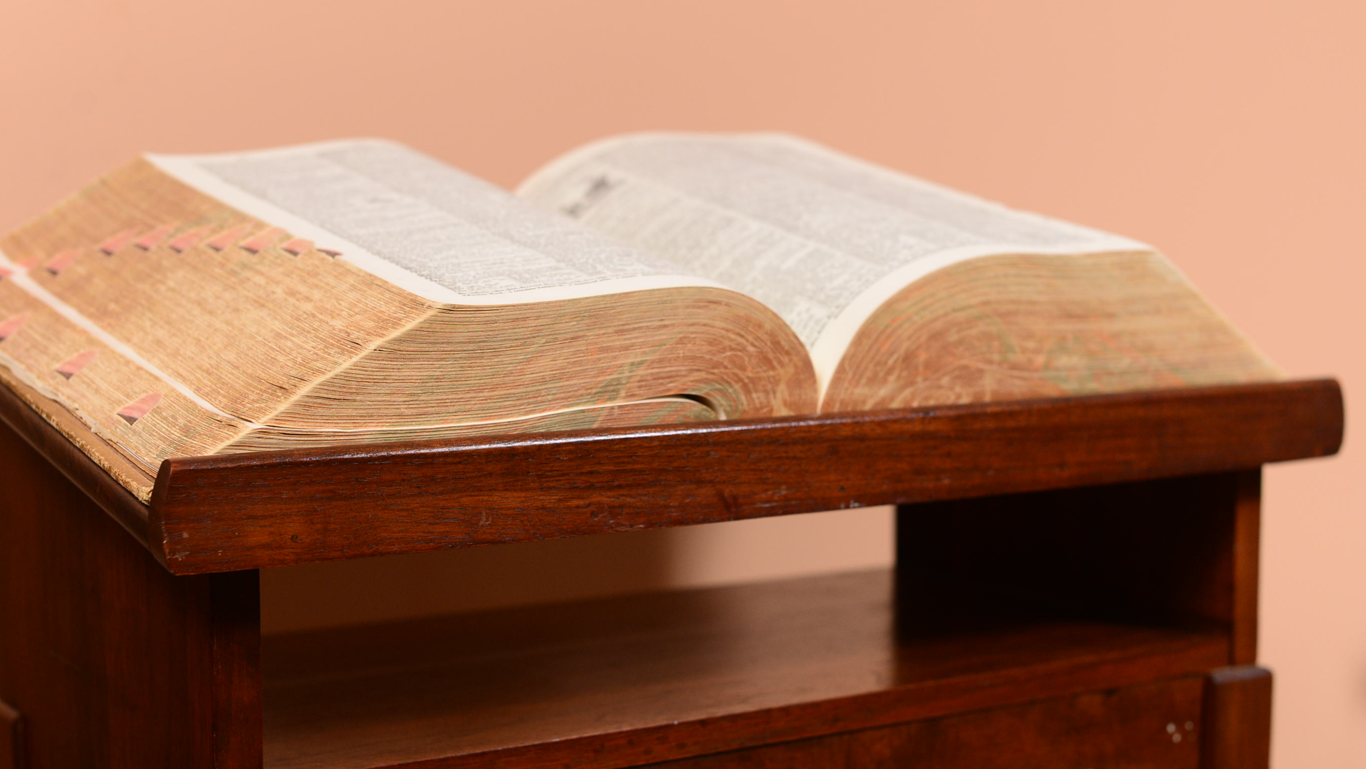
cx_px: 670
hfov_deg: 36.0
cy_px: 477
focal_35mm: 58
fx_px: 2101
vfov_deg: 20.7
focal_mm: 50
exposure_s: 1/200
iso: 1250
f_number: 4.5
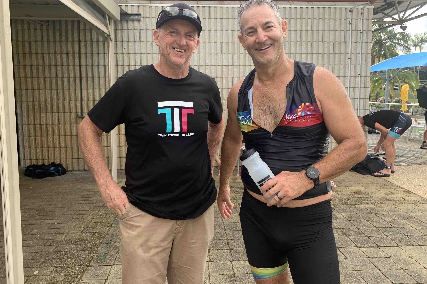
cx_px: 207
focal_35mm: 28
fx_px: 332
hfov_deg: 65.5
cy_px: 124
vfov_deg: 46.3
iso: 25
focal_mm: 4.25
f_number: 1.8
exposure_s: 1/151
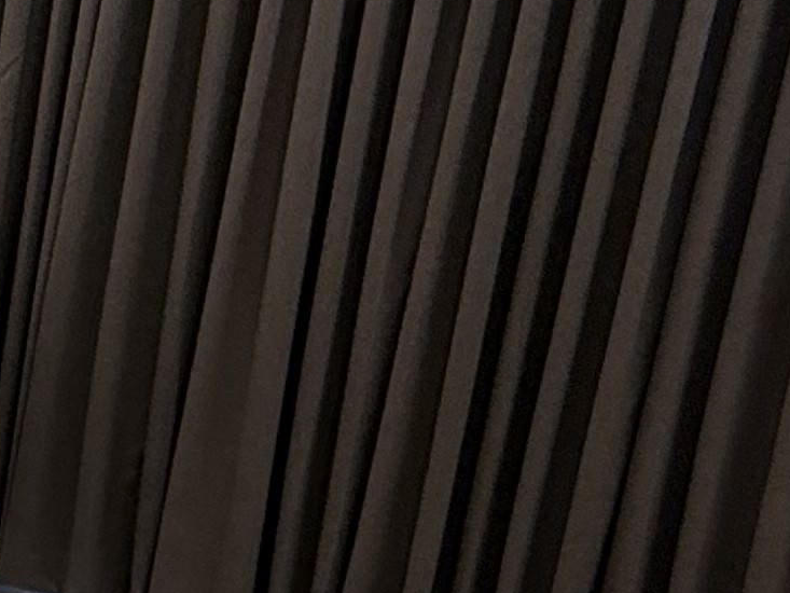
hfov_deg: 20.7
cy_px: 268
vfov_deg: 19.1
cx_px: -465
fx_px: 1758
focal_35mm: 77
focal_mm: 2.22
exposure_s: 1/100
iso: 250
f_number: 2.2
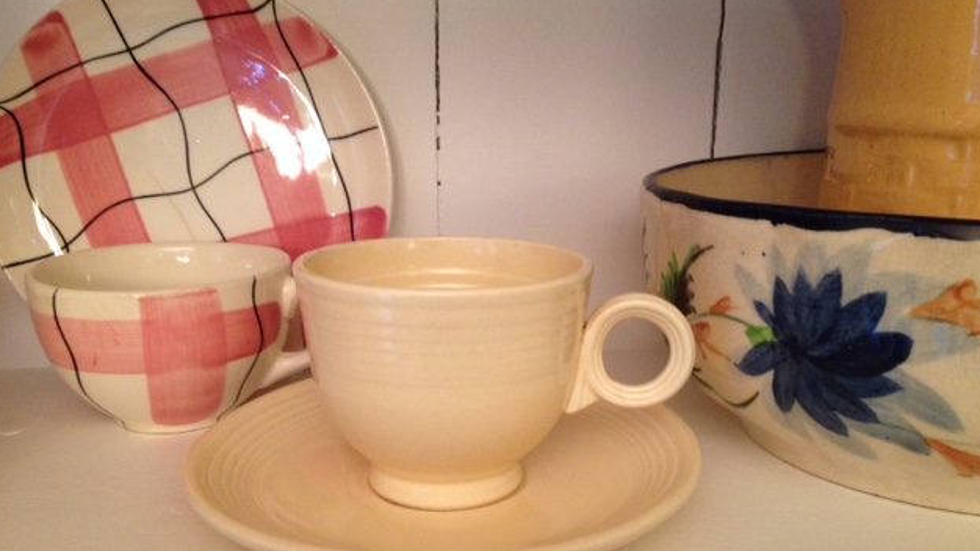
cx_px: 490
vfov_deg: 30.3
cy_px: 344
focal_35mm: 39
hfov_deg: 51.6
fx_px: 1013
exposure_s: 1/20
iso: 200
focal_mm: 4.28
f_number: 2.4
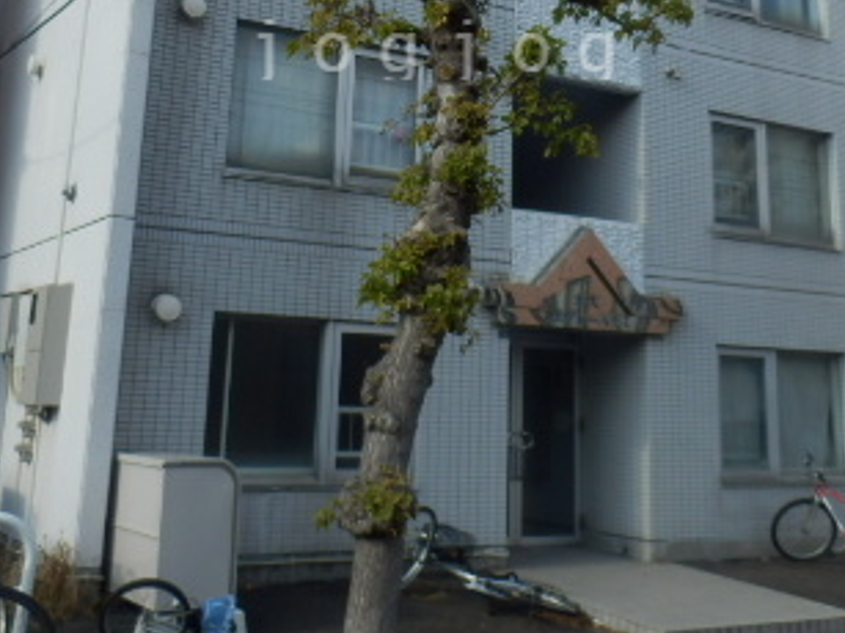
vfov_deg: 27.9
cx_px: 440
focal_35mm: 50
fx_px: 1220
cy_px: 47
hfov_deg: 38.2
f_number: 3
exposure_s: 1/800
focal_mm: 4.2
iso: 80
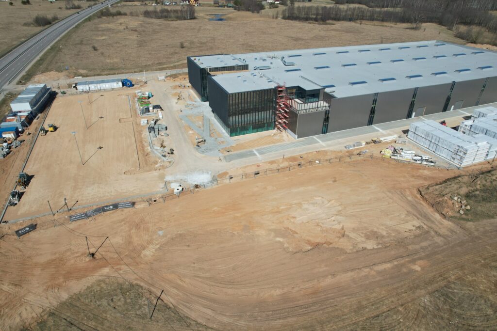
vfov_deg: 57.2
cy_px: 166
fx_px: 304
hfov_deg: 78.6
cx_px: 248
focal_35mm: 22
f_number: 2.8
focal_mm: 8.38
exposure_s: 1/3000
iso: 100
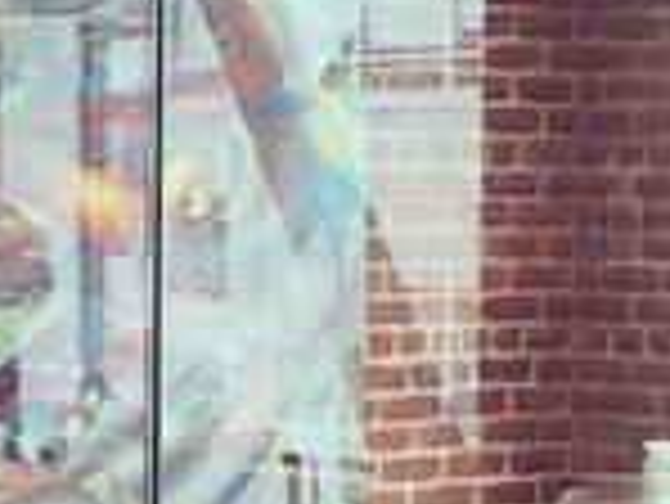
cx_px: -351
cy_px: 457
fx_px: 2460
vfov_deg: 11.6
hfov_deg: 14.4
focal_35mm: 127
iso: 40
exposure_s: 1/40
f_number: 2.2
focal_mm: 4.12
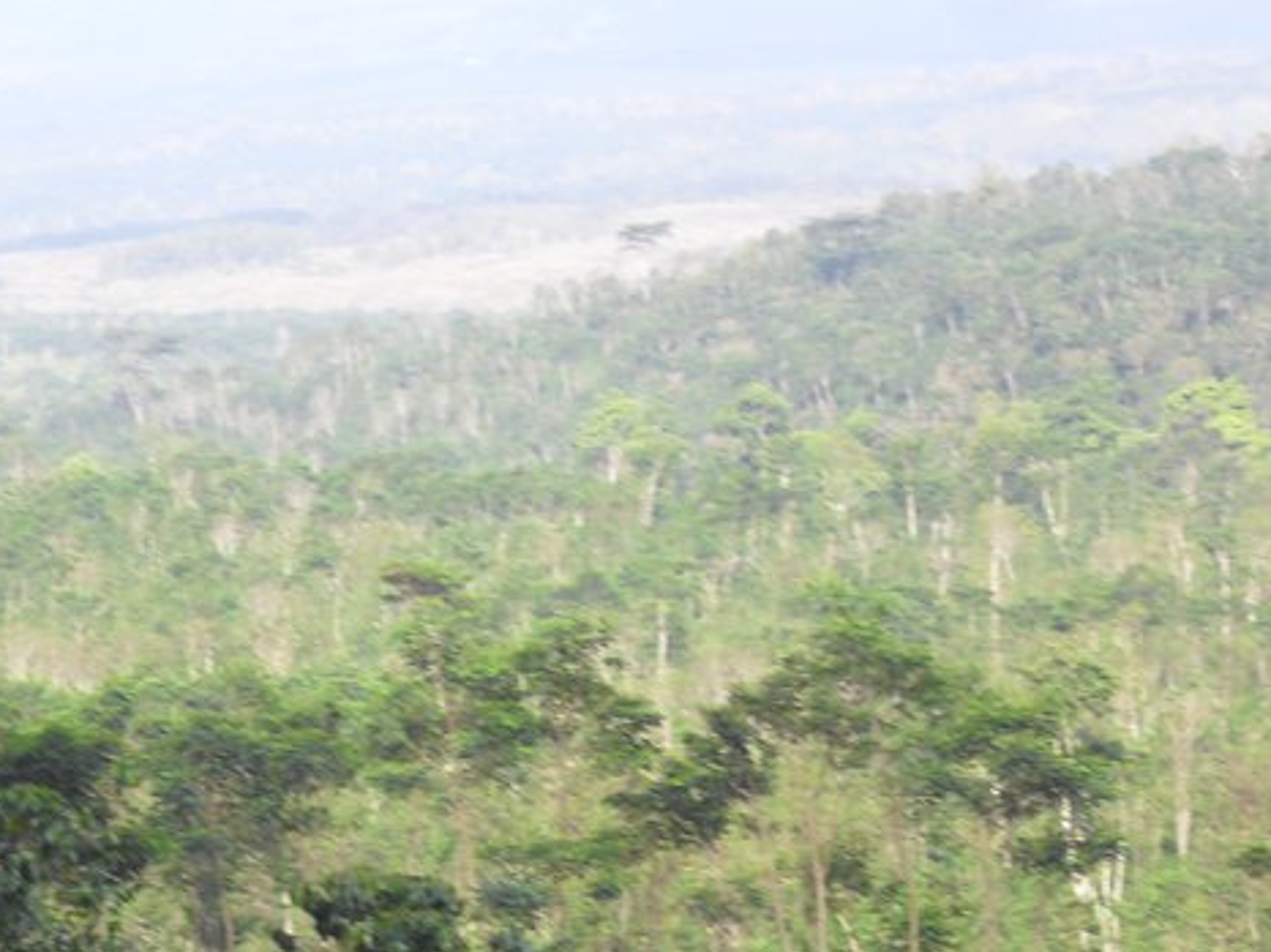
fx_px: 7119
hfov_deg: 10.2
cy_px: 742
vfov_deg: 7.6
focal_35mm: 194
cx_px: 270
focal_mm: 18.6
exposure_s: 1/80
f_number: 5.2
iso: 100
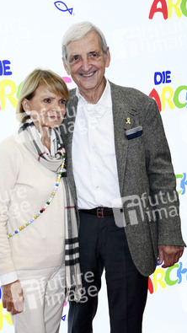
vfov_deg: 39.2
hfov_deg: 22.6
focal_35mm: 53
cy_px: 165
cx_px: 78
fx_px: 467
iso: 1250
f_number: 5.6
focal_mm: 50
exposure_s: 1/250
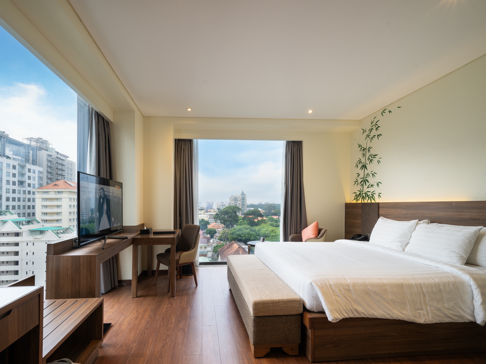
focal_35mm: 16
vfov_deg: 78.1
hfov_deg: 94.2
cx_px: 219
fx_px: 225
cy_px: 191
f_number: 10
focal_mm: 14
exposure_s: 1/13
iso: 200
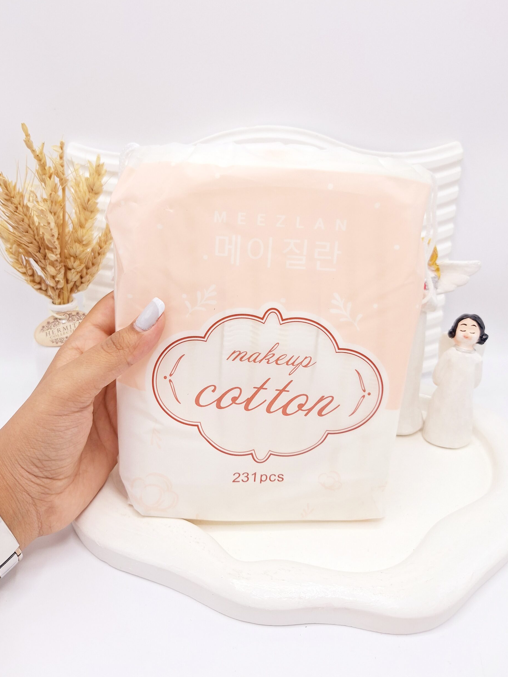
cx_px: 250
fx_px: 470
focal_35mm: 24
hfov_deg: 56.8
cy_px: 324
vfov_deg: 71.6
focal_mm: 5.54
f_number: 1.8
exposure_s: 1/476
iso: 40
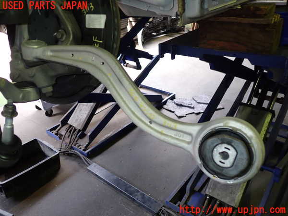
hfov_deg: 60.0
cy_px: 108
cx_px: 144
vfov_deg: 46.8
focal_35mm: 30
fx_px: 250
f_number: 2.3
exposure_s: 1/40
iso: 200
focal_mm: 5.4
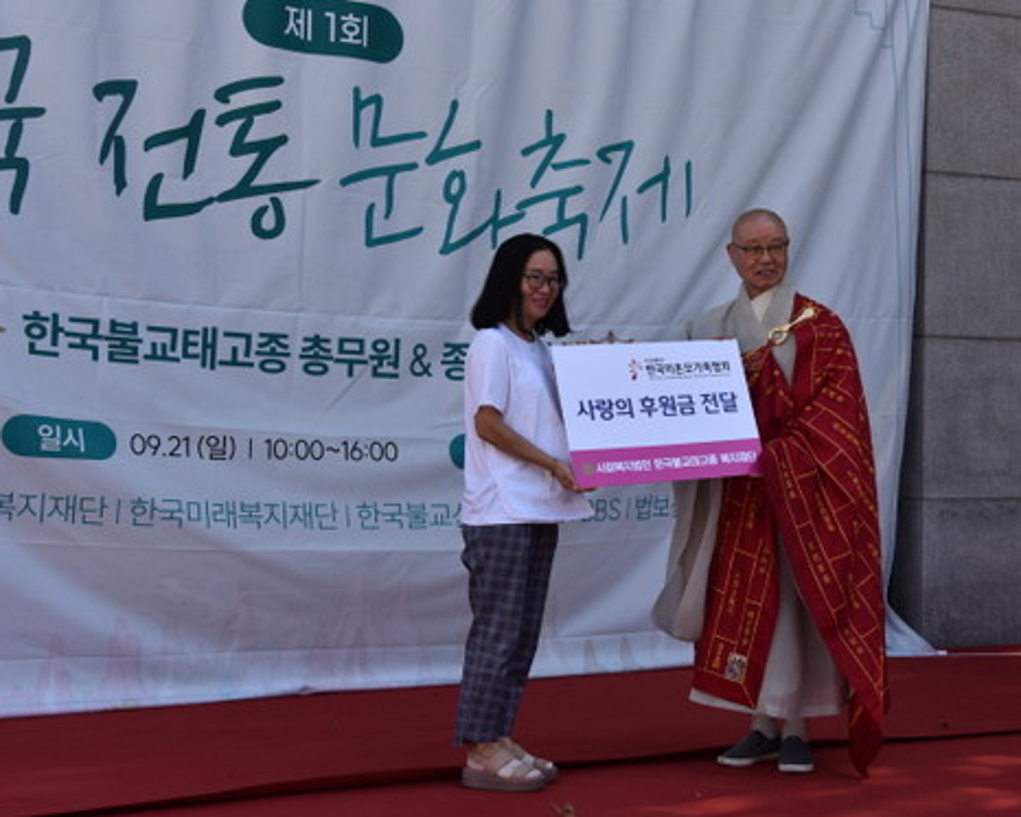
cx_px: 600
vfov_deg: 26.2
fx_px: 1753
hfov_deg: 32.4
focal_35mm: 58
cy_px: 416
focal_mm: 48
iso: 360
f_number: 8
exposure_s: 1/250
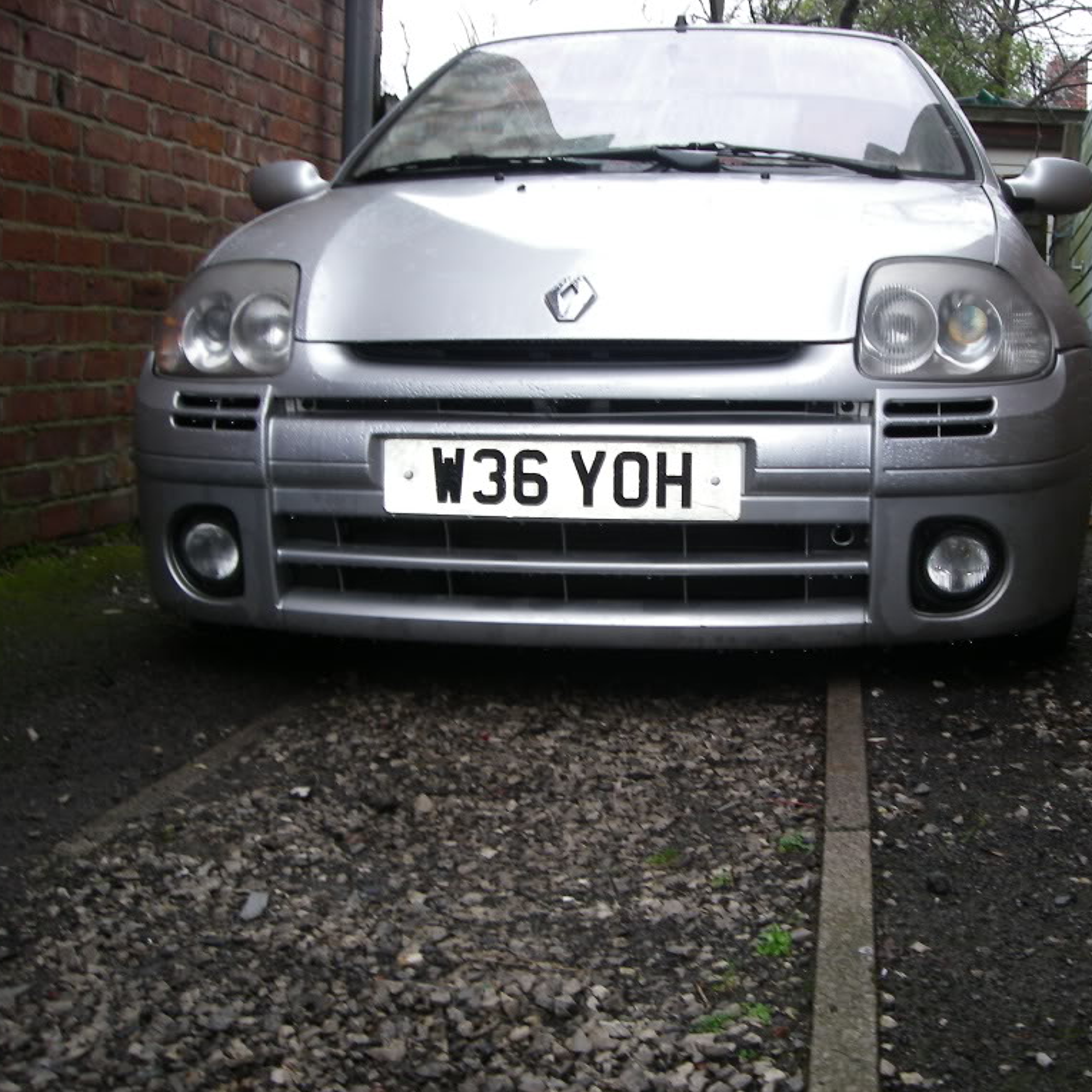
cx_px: 712
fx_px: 1606
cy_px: 546
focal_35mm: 45
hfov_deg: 37.2
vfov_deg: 37.6
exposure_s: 1/50
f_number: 2.7
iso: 64
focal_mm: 6.2
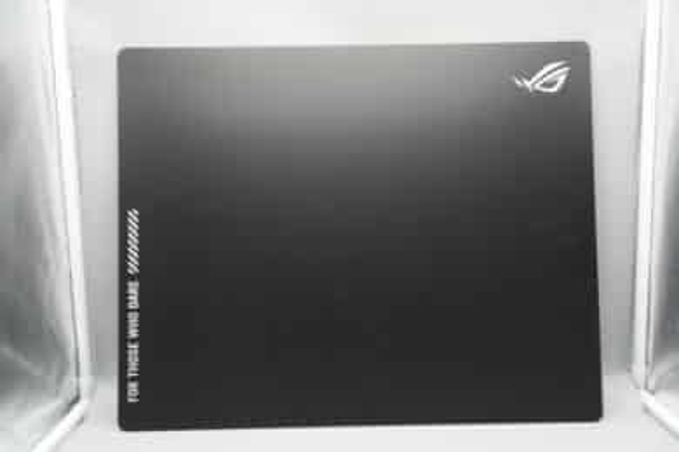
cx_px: 340
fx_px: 660
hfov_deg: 54.4
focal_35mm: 35
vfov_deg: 37.9
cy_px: 226
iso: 800
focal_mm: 35
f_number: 10
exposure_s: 1/40
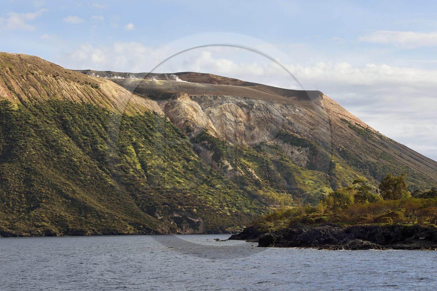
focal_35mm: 116
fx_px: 1407
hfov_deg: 17.7
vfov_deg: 11.8
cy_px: 146
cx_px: 218
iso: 200
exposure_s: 1/640
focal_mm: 116
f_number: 8
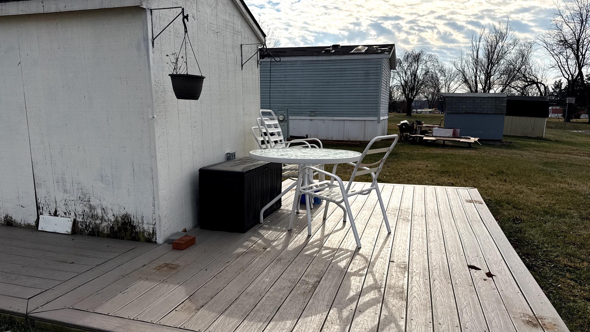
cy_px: 187
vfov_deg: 42.8
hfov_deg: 69.8
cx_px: 286
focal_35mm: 27
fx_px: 422
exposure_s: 1/10309
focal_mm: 6.76
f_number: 1.78
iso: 125
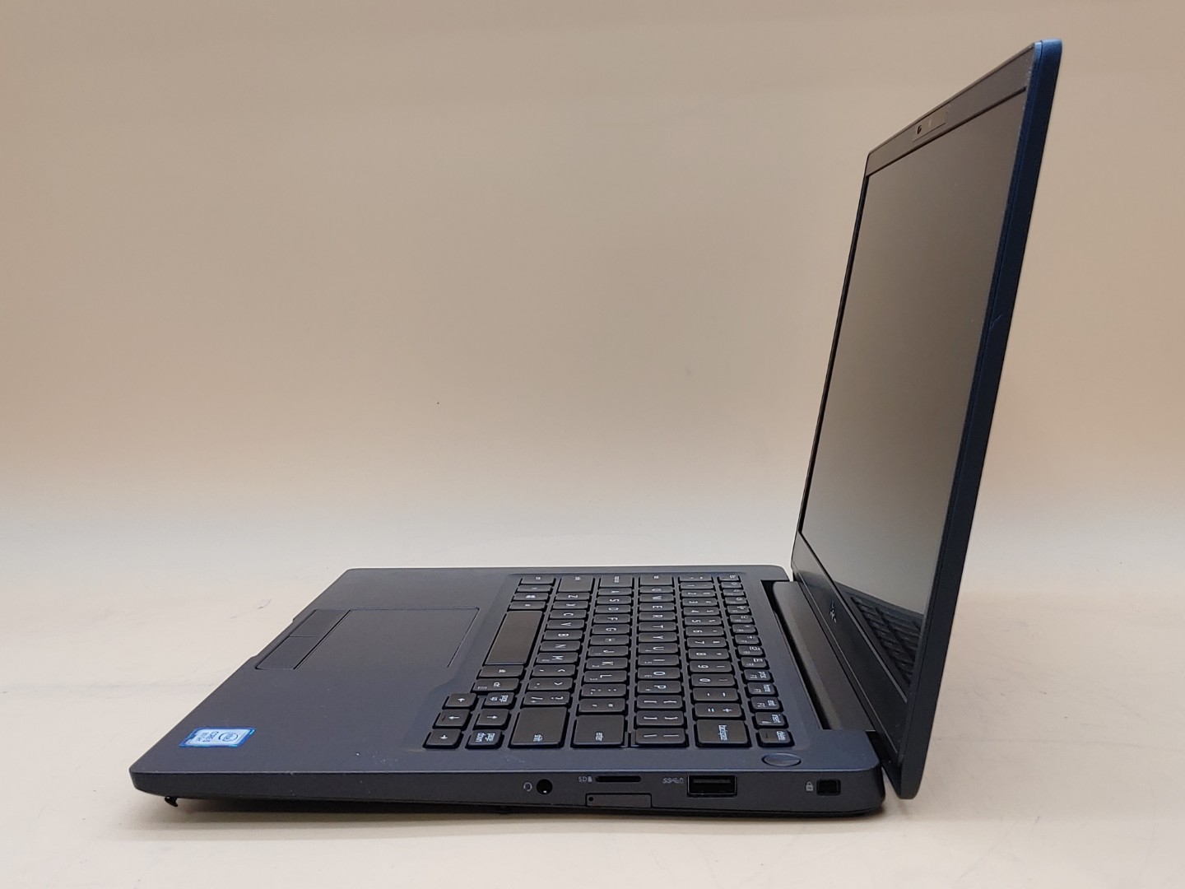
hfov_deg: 45.8
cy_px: 444
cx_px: 592
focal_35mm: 41
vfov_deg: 35.1
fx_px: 1404
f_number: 1.8
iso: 50
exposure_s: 1/89
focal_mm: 4.36
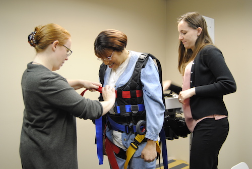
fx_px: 273
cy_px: 84
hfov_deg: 49.5
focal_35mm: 39
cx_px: 126
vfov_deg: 34.3
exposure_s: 1/25
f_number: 4
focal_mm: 26
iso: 400
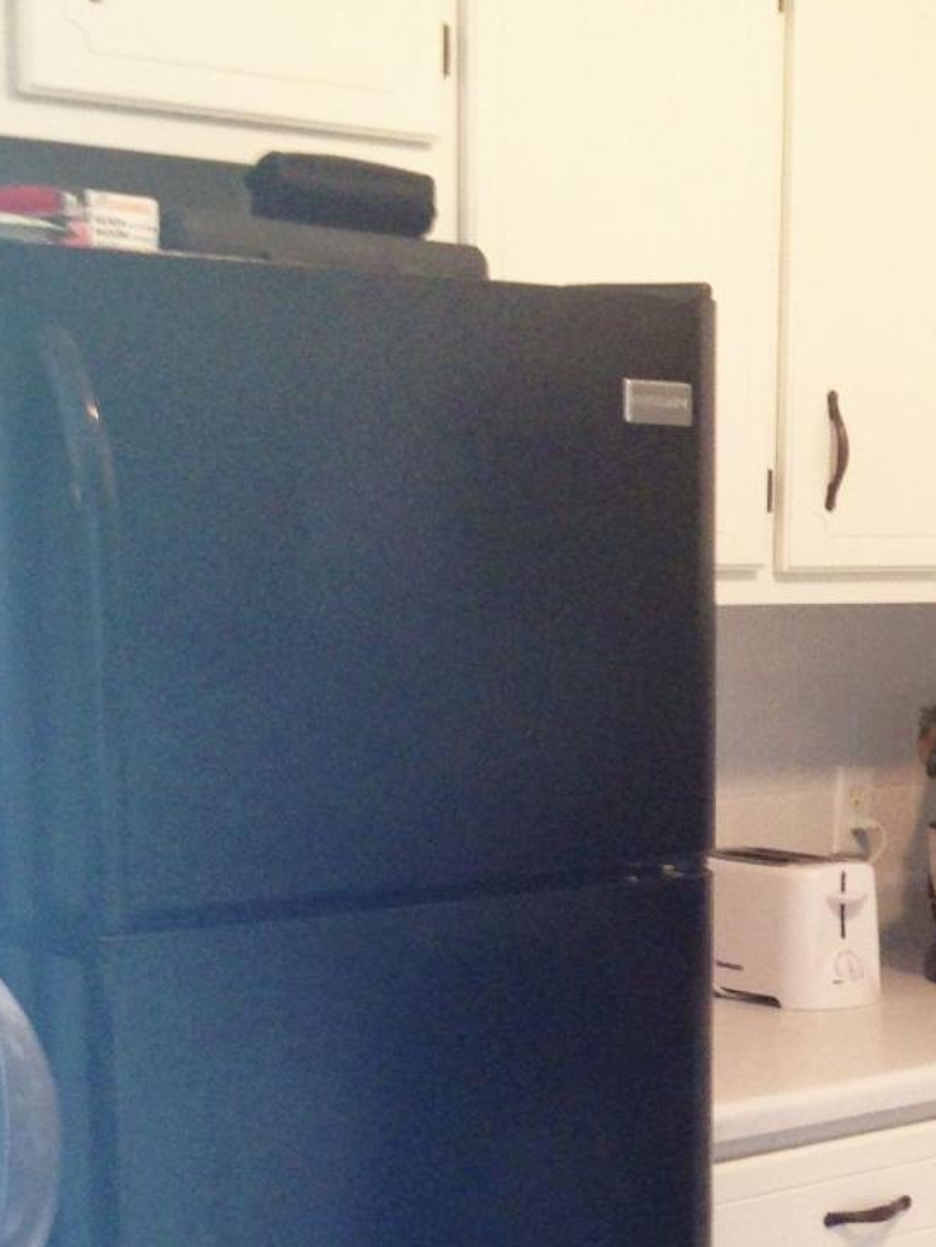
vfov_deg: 21.2
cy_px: 1072
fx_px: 3280
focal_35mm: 91
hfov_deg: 16.0
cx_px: 847
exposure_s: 1/20
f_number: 2.4
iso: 80
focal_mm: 4.12
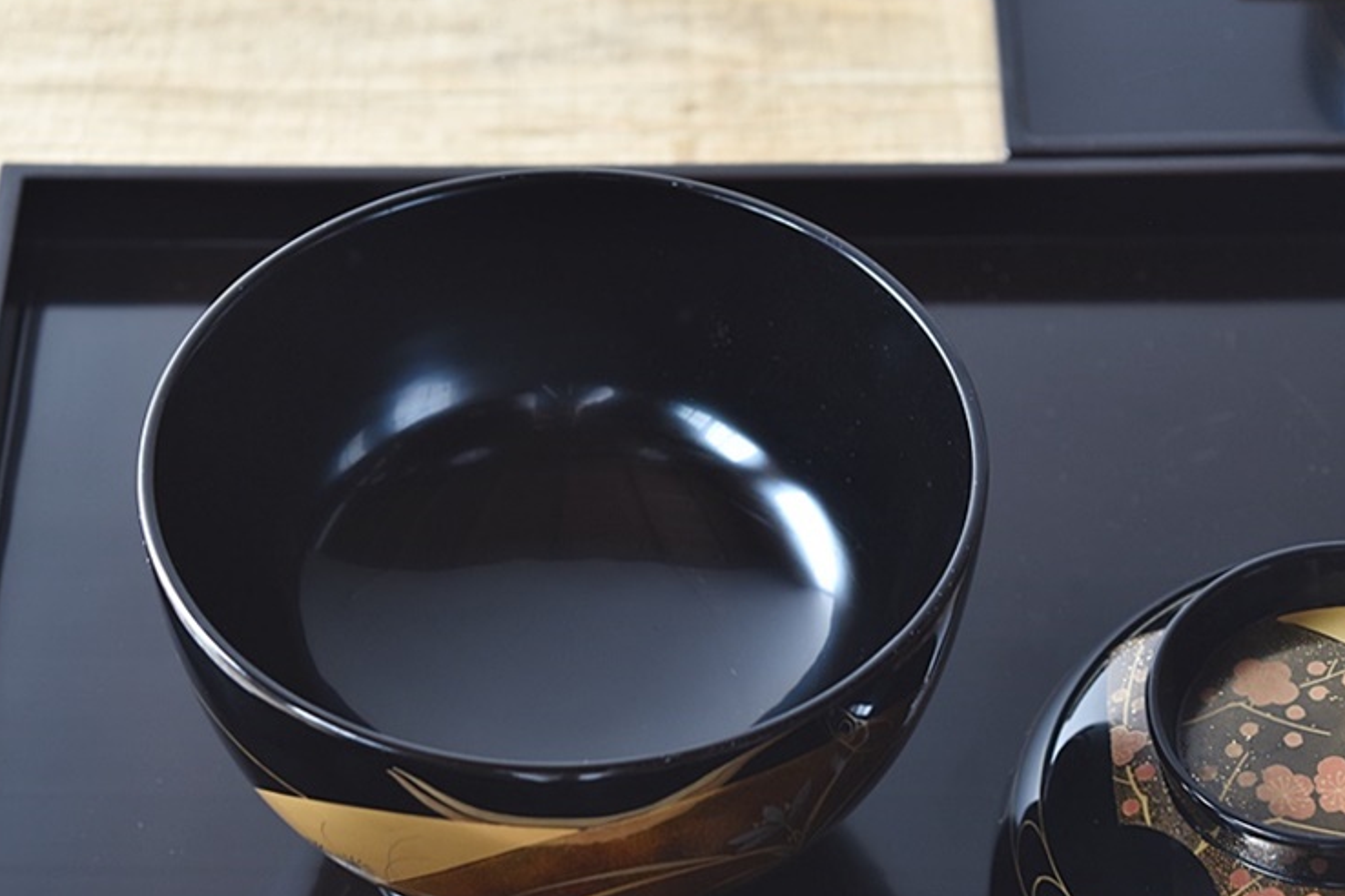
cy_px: 526
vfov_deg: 13.6
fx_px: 3759
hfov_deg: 20.3
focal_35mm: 101
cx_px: 611
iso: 400
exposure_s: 1/5
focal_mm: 55
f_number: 5.6
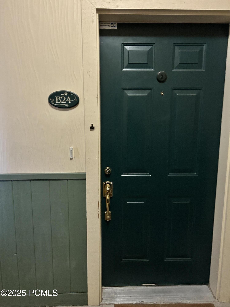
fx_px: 230
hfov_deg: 53.1
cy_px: 154
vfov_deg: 67.3
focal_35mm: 26
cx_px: 115
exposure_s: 1/30
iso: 640
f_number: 1.5
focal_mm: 5.7
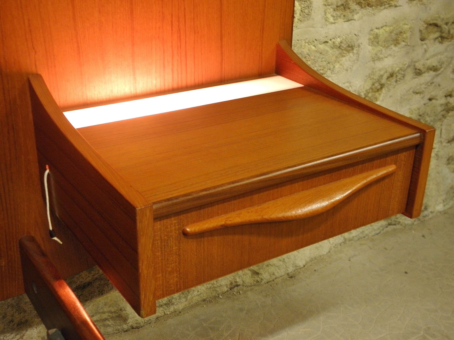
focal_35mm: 44
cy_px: 170
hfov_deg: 42.9
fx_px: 577
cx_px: 227
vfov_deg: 32.9
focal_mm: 7.9
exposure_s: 1/8
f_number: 3.9
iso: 200
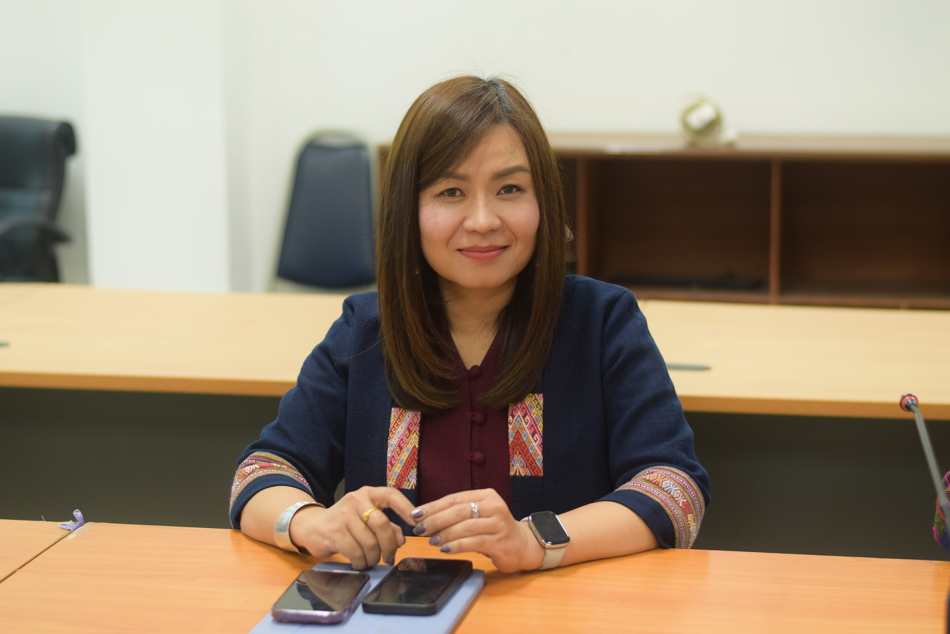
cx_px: 475
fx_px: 1980
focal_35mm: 75
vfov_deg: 18.2
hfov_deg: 27.0
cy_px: 317
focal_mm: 50
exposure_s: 1/125
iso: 500
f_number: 2.5
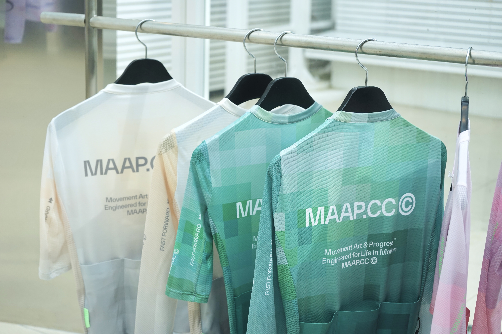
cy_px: 167
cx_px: 251
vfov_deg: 19.5
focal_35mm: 70
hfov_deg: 28.8
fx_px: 976
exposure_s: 1/400
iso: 400
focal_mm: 70
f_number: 5.6
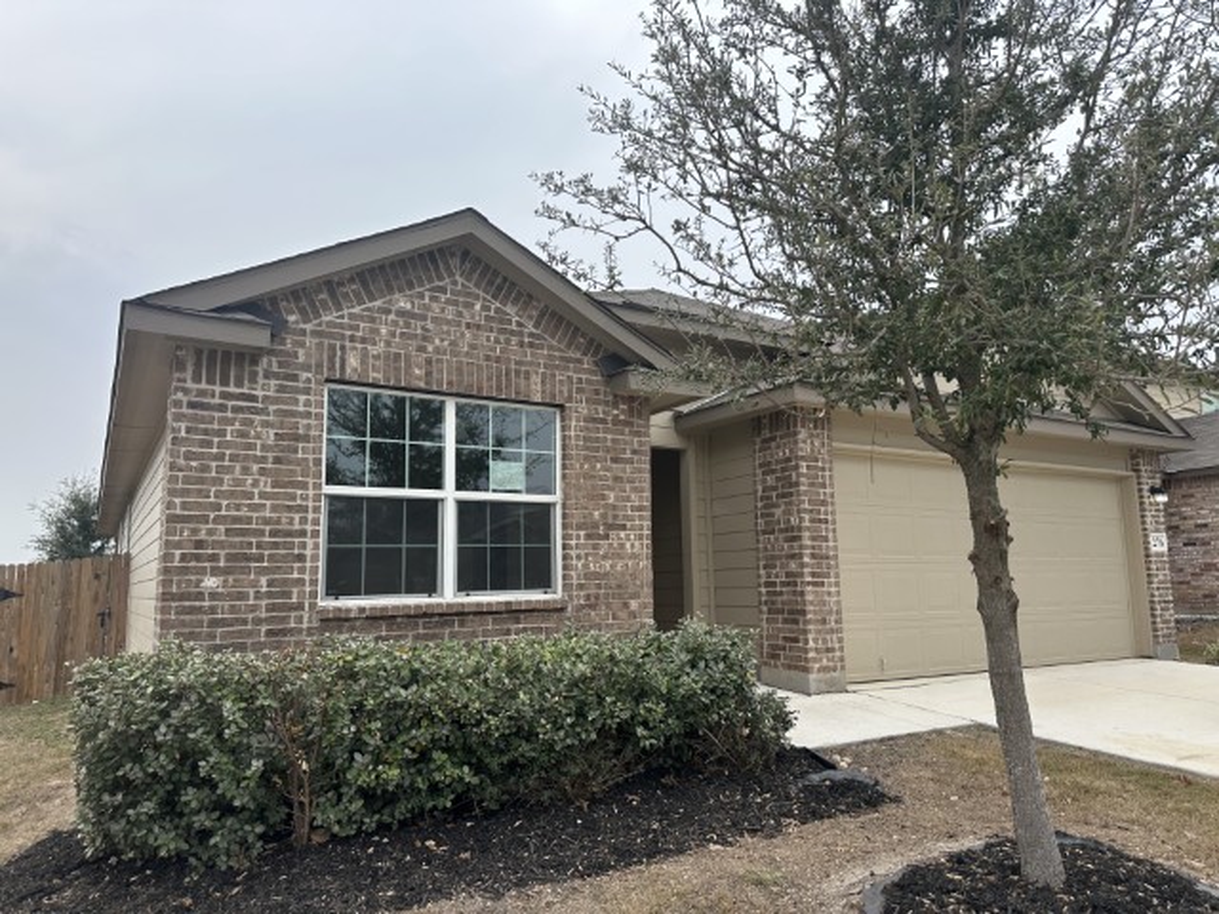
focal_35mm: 24
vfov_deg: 56.8
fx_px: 845
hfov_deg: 71.6
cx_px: 610
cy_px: 457
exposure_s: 1/1029
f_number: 1.78
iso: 80
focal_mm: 6.86
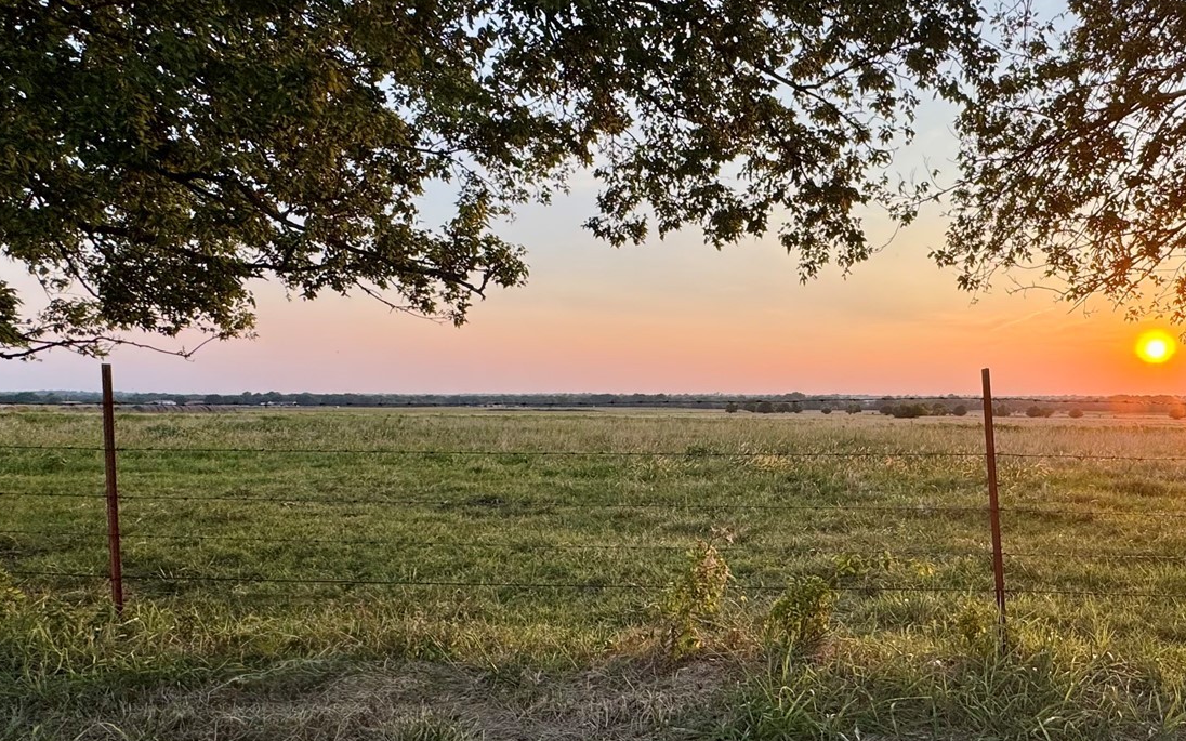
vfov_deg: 47.2
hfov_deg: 67.6
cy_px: 458
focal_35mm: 26
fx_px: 840
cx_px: 832
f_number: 2.2
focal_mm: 2.22
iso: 40
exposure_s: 1/421
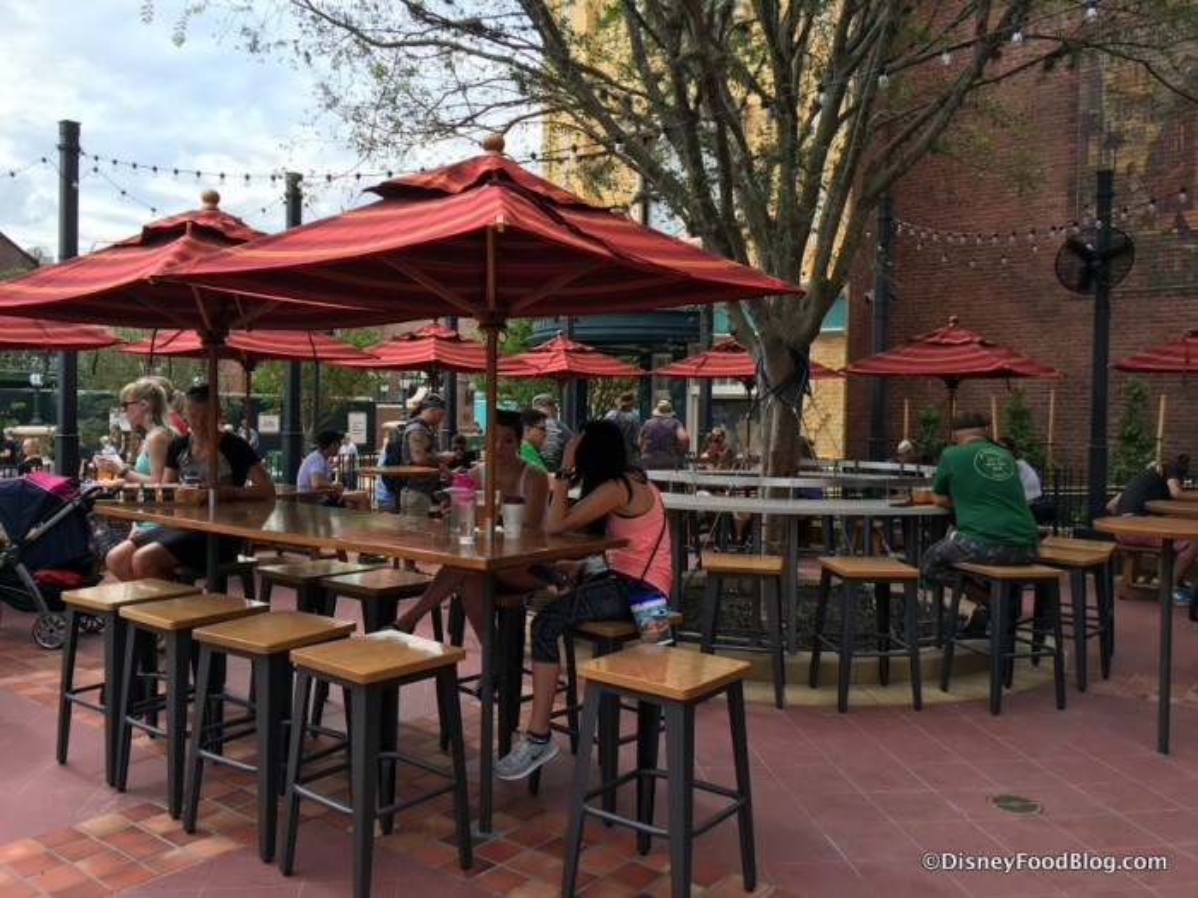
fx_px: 1004
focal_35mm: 29
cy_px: 449
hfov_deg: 61.7
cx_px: 599
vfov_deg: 48.2
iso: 25
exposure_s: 1/569
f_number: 2.2
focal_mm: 4.15
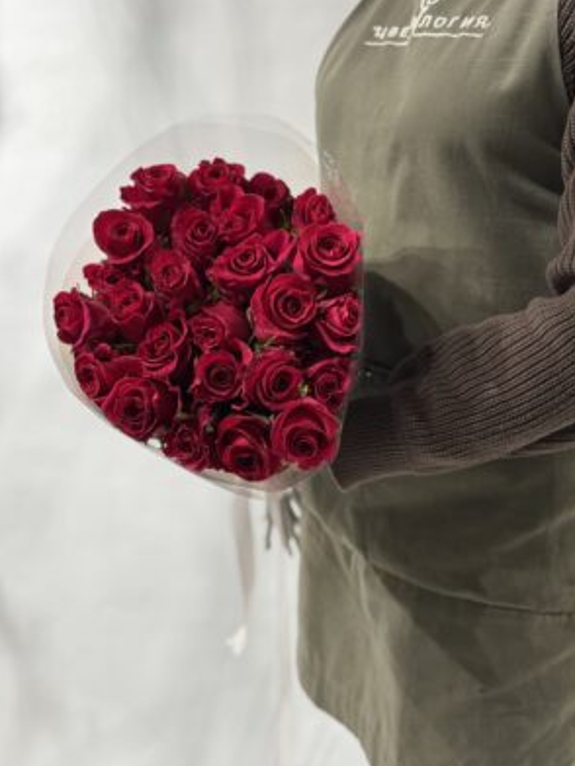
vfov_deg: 38.9
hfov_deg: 29.7
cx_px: 291
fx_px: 1085
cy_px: 383
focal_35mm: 49
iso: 64
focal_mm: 6.76
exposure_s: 1/50
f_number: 1.78
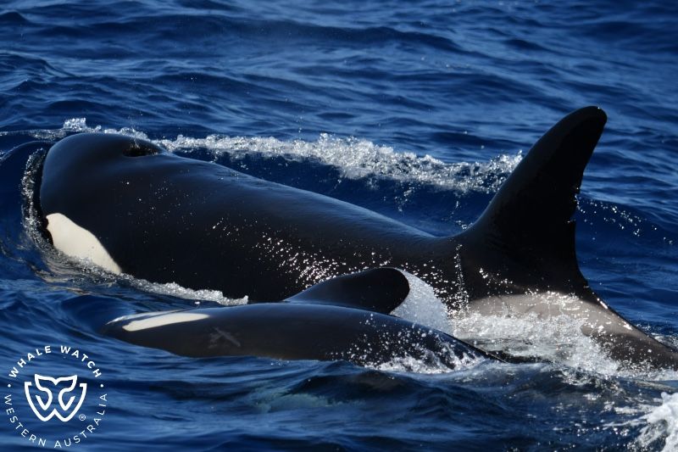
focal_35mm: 270
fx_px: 5084
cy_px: 226
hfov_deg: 7.6
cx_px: 339
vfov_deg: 5.1
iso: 640
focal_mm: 270
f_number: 5.6
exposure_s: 1/8000
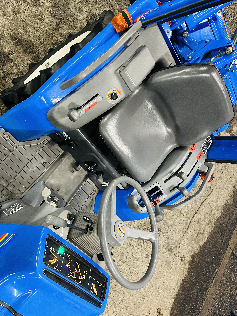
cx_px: 118
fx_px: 237
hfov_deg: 53.1
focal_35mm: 26
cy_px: 158
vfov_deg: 67.3
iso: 500
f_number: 1.6
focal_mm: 5.1
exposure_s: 1/40
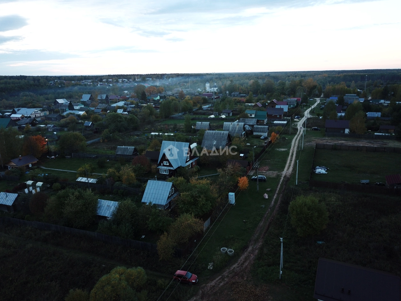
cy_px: 150
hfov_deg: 67.3
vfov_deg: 53.1
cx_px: 200
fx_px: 301
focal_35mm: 26
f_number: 2.2
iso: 167
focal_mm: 4.73
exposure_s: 1/50
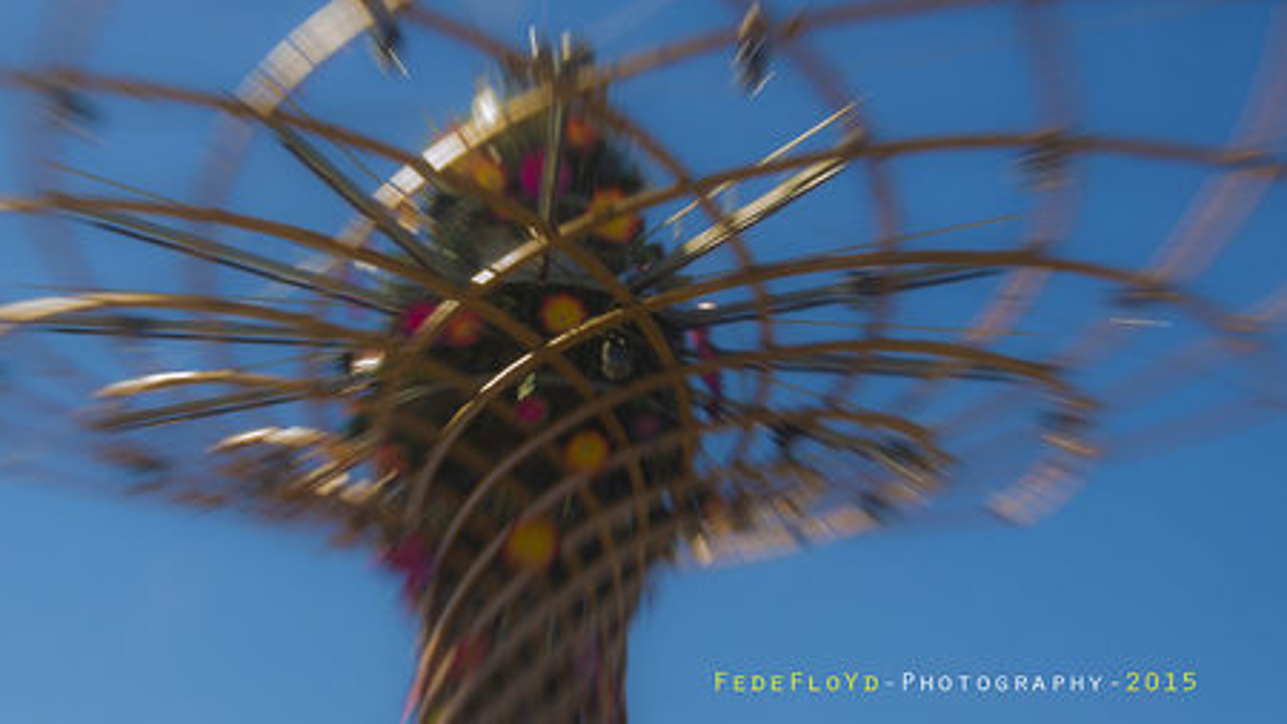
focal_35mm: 67
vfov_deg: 18.0
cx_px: 549
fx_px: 2286
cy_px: 289
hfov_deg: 31.4
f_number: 22
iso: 100
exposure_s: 1/13
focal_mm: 32
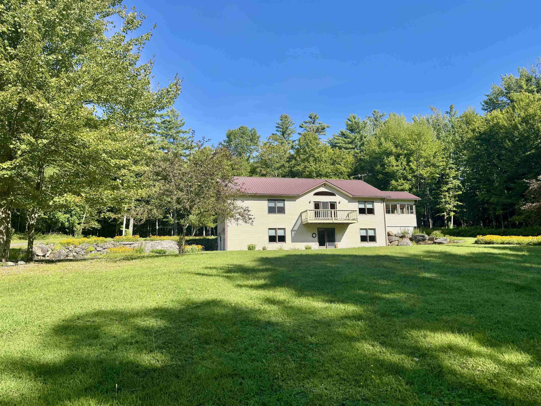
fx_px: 375
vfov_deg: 56.8
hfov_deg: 71.6
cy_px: 203
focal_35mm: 24
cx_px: 270
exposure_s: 1/2331
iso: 80
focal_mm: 6.76
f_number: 1.78
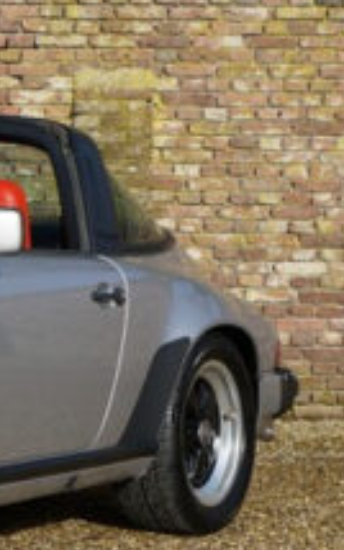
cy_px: 262
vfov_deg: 14.9
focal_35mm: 140
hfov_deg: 8.9
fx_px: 2097
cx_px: -323
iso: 100
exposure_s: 1/250
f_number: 8
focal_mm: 49
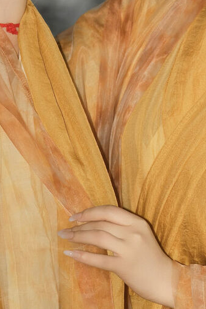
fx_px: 3296
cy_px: 43
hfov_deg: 3.6
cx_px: 218
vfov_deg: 5.4
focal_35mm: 384
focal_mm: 123
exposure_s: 1/125
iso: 320
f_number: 2.8
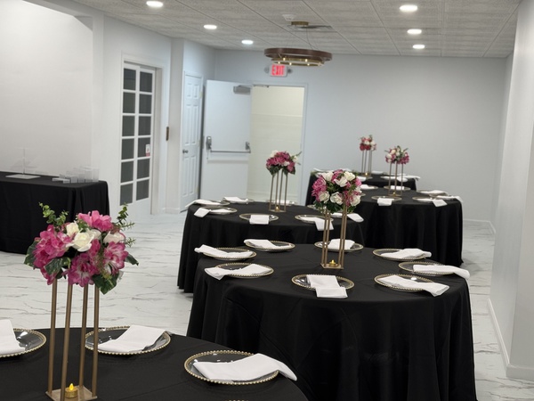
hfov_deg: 39.7
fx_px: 740
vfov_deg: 30.3
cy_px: 200
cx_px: 267
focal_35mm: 48
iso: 100
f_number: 1.78
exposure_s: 1/60
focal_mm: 6.76
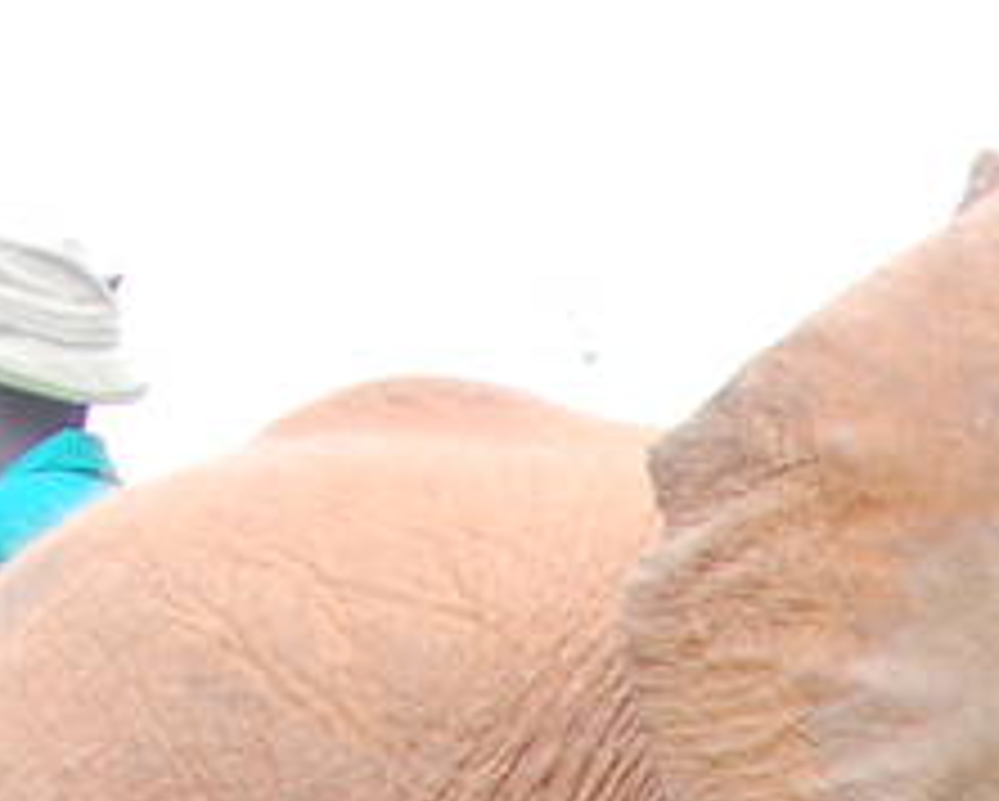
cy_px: 2252
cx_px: 2511
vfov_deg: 6.4
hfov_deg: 7.9
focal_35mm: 223
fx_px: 6599
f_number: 6.3
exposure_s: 1/100
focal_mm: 22
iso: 200
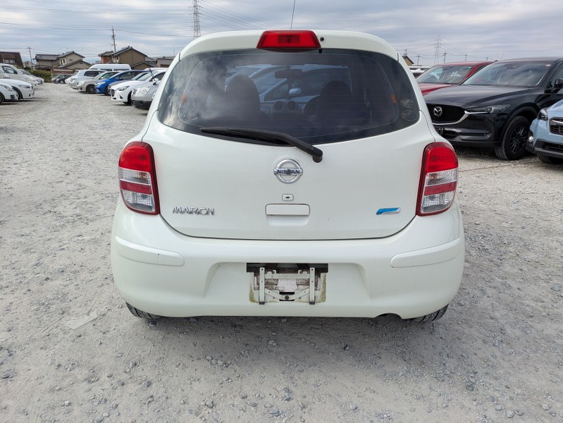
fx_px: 407
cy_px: 212
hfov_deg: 69.4
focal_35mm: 25
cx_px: 282
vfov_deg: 54.9
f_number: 1.89
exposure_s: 1/1776
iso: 56
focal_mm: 5.43
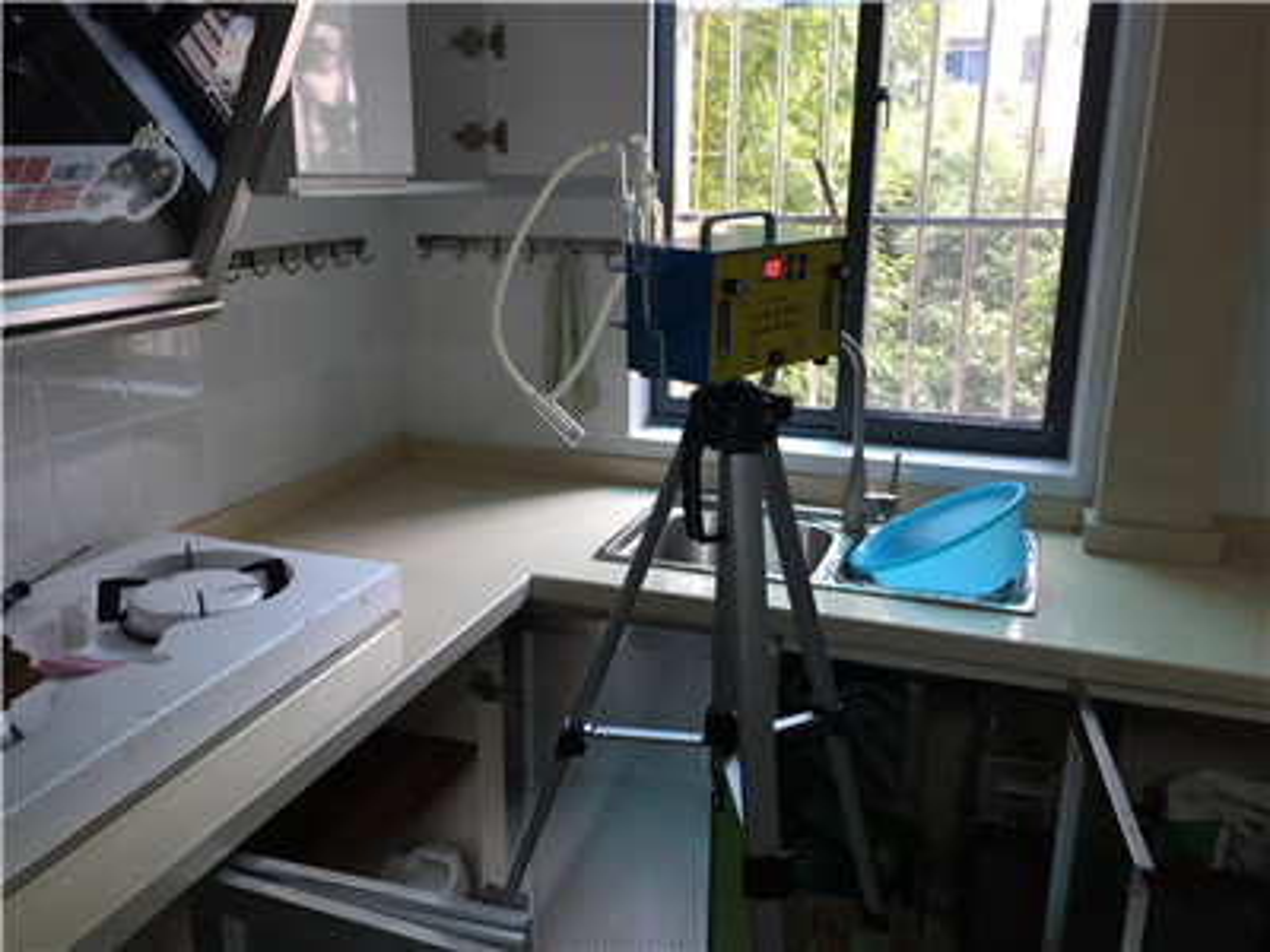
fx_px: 1064
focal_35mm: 29
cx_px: 635
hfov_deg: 61.7
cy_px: 476
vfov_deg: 48.2
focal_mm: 4.15
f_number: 2.2
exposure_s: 1/33
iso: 32
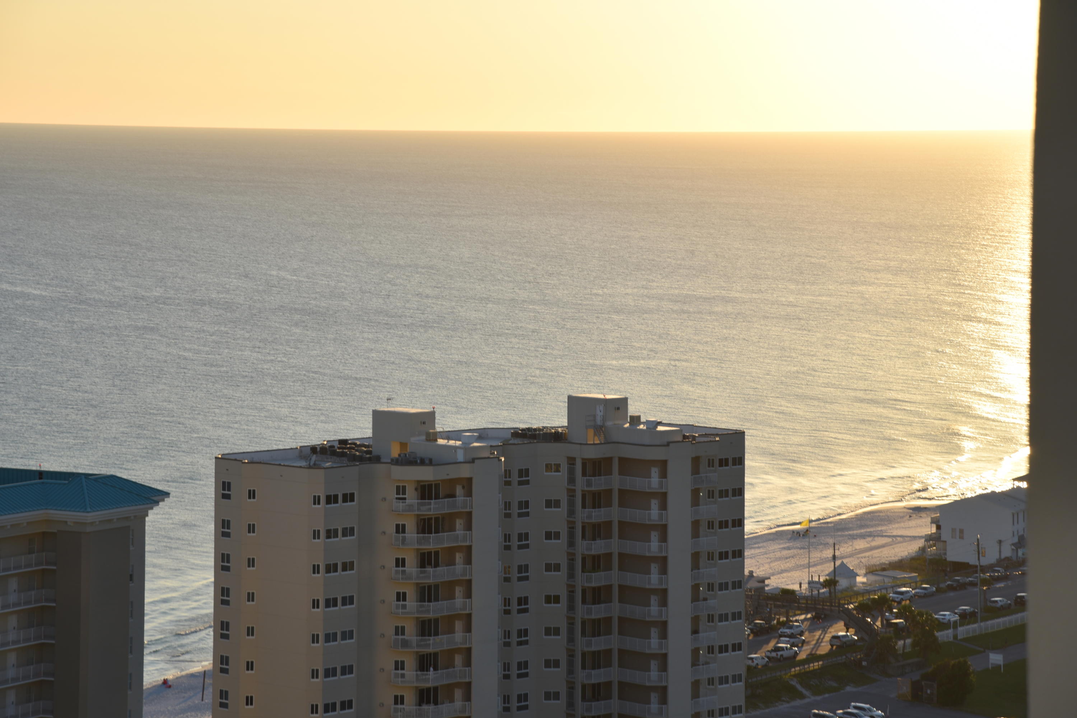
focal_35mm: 120
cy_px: 359
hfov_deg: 17.1
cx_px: 538
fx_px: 3591
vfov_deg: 11.4
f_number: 9
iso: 100
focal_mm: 120
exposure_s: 1/200
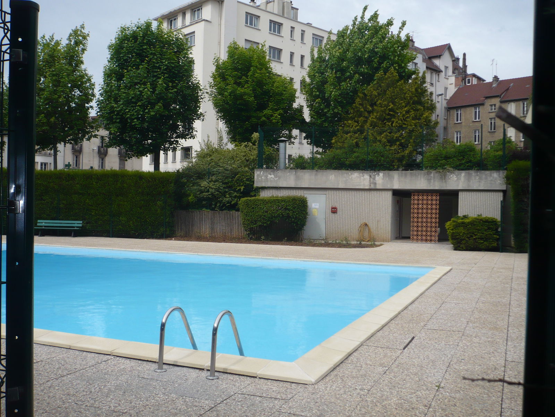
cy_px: 208
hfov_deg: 52.6
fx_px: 561
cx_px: 278
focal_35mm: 35
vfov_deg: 40.7
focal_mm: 5.8
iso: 100
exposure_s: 1/200
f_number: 8
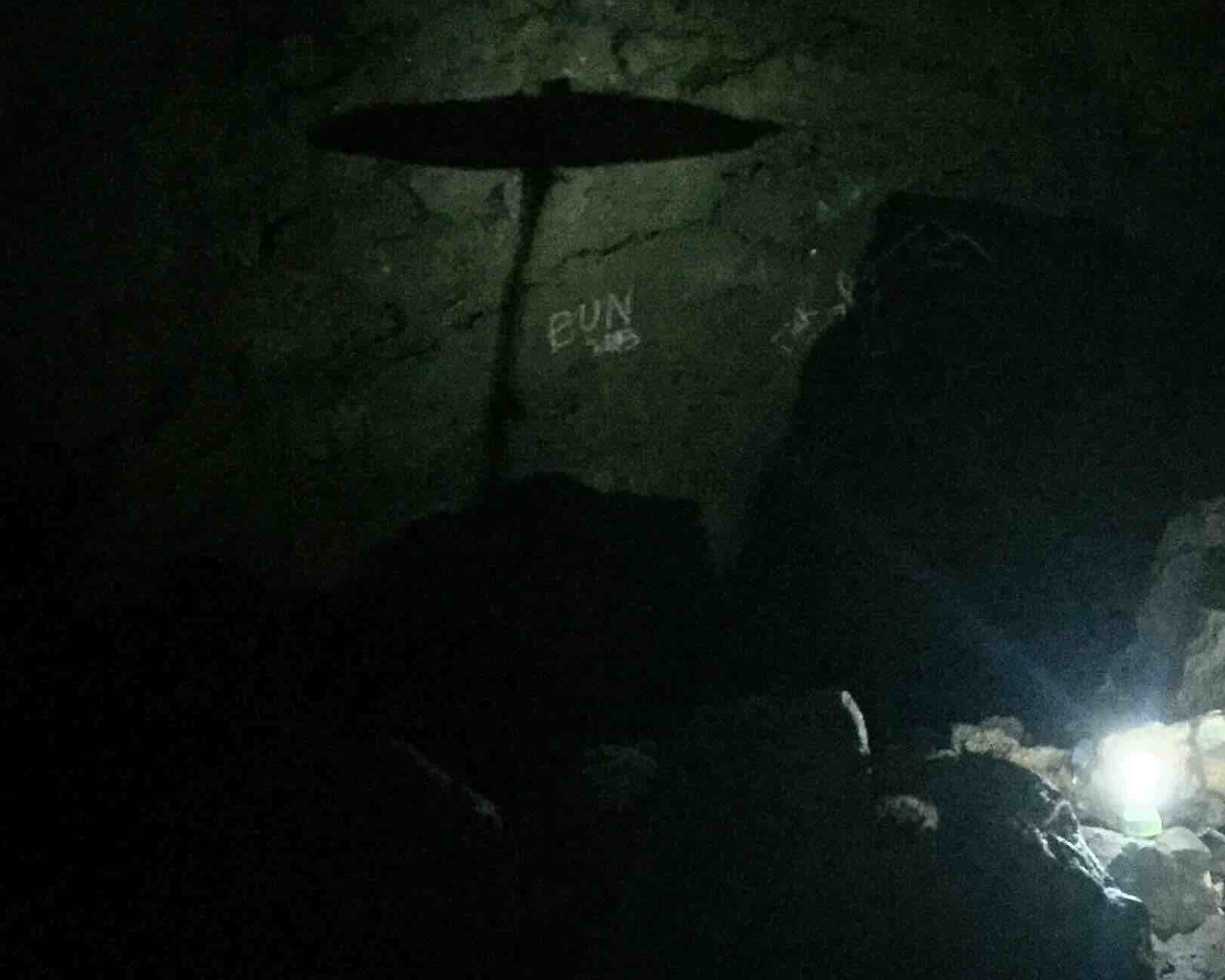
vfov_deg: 26.6
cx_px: 1179
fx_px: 2067
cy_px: 357
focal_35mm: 57
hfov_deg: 31.0
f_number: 2.2
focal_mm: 4.15
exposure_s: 1/15
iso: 2000
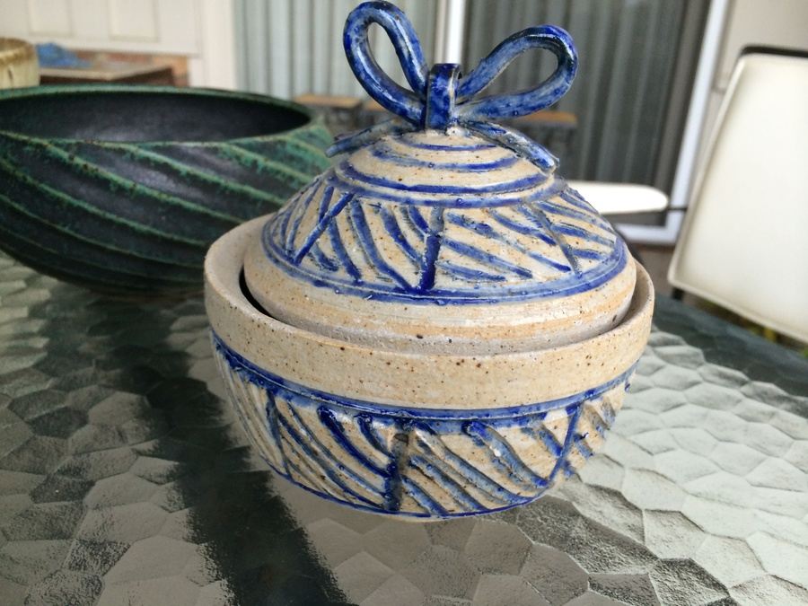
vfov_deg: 46.8
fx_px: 700
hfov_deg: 60.0
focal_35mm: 30
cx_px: 404
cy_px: 303
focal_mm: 4.12
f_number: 2.2
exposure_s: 1/30
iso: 80
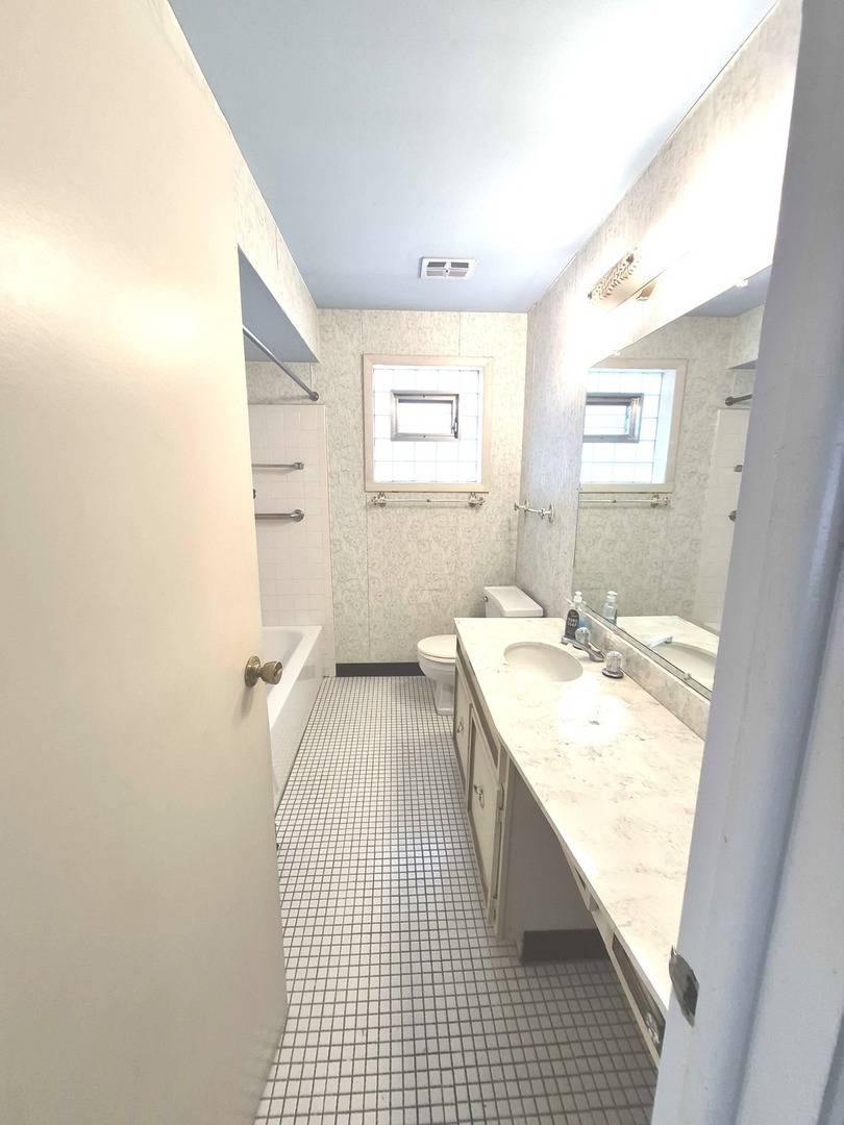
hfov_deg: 89.9
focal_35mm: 13
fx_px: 423
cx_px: 422
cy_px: 562
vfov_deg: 106.2
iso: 100
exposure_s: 1/60
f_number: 2.2
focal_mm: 1.74
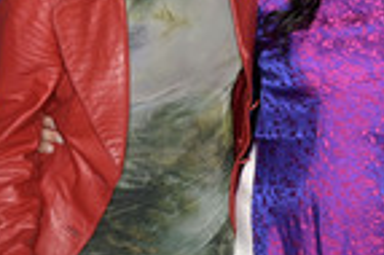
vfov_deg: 7.0
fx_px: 2088
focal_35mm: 196
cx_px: 463
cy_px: 40
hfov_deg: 10.3
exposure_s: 1/250
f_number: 5.6
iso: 640
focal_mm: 62
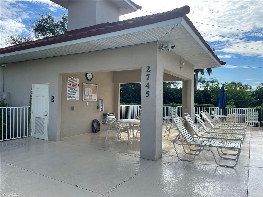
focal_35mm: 26
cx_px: 132
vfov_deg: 53.1
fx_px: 198
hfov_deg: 67.3
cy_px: 98
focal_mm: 4.2
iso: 32
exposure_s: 1/1795
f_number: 1.6
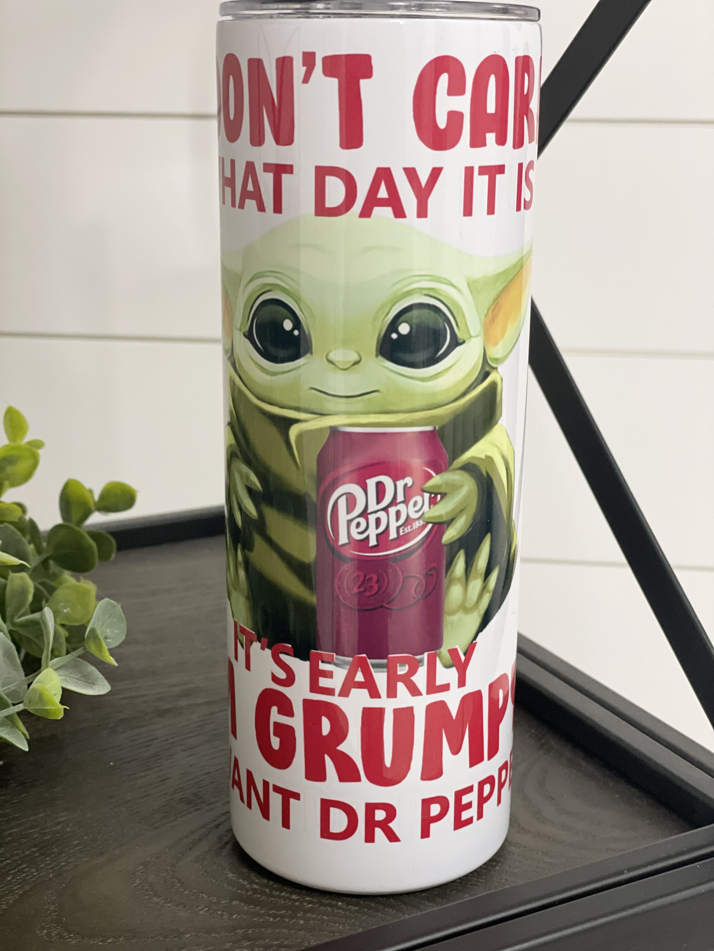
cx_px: 357
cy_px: 476
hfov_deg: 28.0
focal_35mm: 52
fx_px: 1430
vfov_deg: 36.8
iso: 200
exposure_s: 1/60
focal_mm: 6
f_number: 2
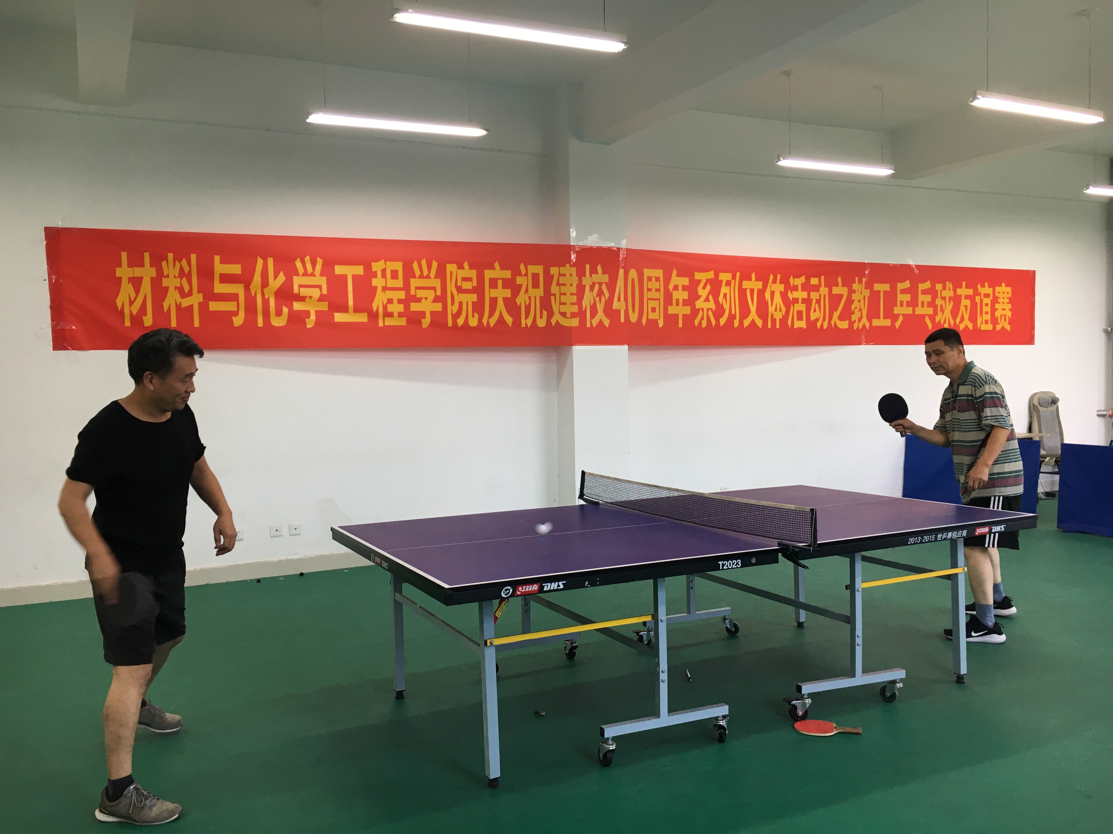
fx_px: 932
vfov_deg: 48.2
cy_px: 417
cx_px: 556
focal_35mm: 29
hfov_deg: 61.7
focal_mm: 4.15
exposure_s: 1/33
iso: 32
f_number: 2.2
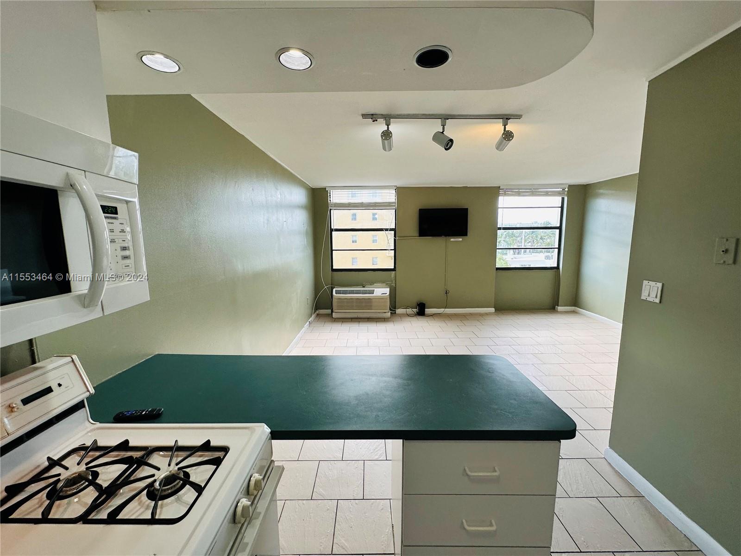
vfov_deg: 85.7
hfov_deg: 102.1
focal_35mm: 14
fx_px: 300
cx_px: 370
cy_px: 278
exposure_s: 1/120
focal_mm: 2.22
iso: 64
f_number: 2.2
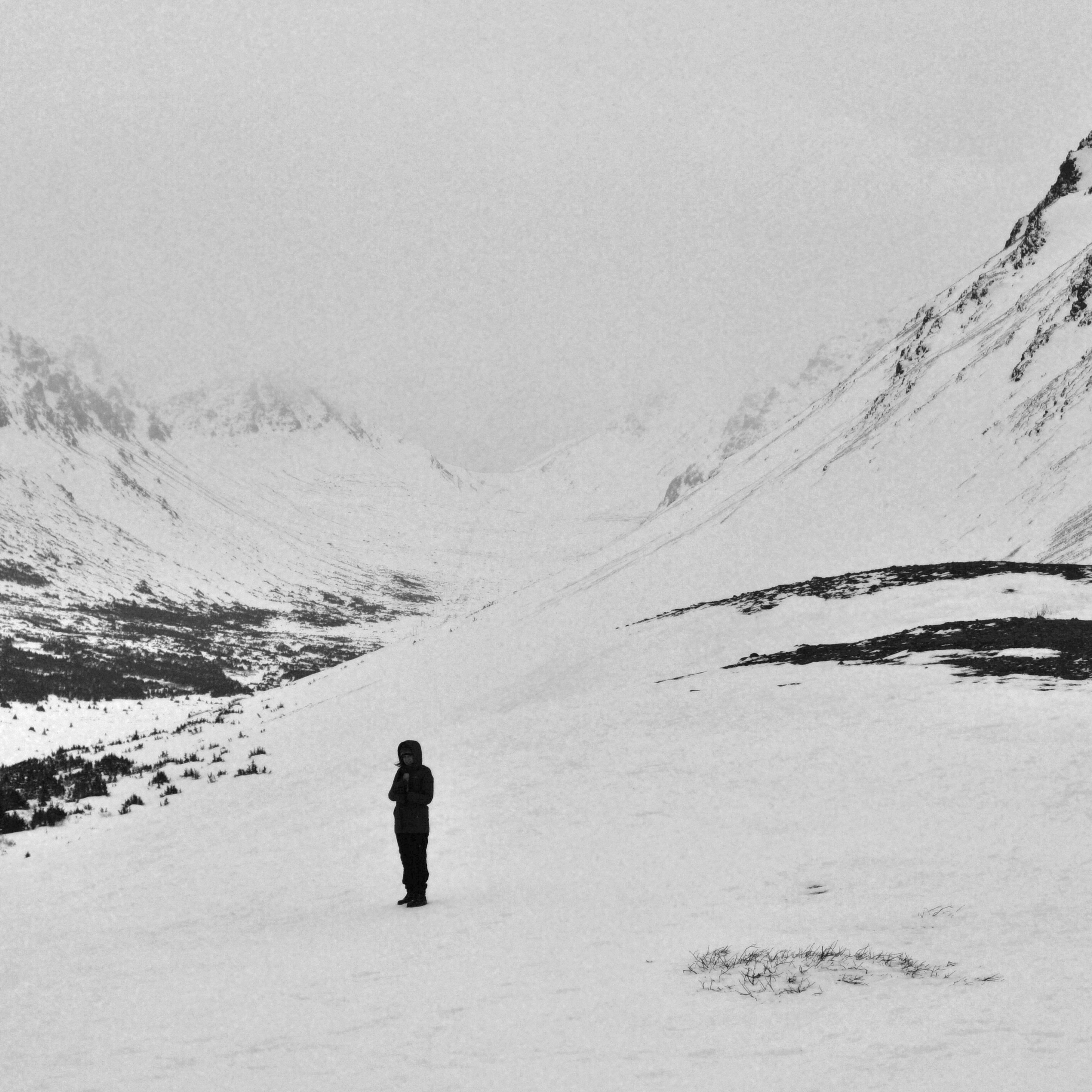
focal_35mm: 73
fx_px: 2605
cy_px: 547
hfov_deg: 23.5
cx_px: 803
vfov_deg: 23.7
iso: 250
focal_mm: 38
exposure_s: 1/60
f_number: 8
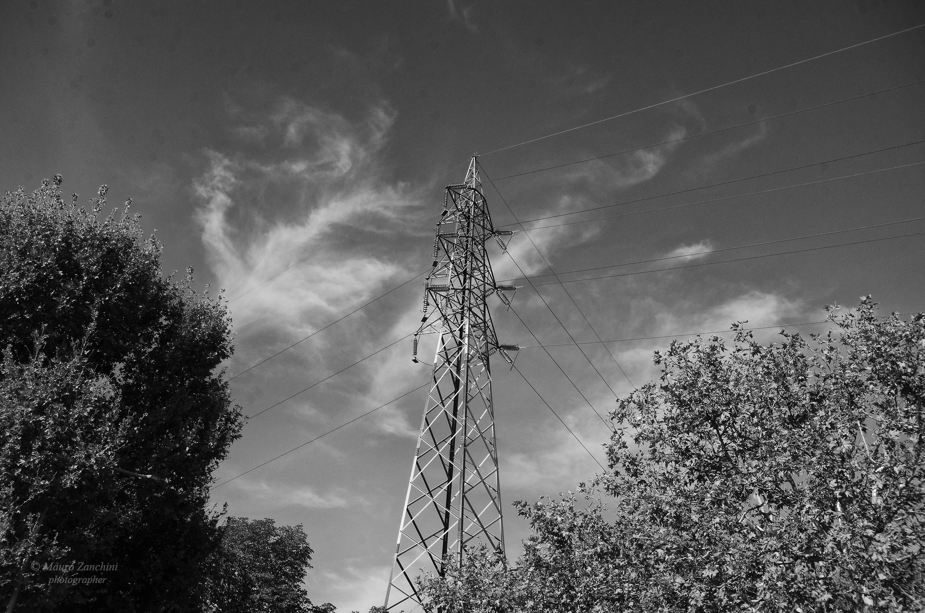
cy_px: 306
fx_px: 923
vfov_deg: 36.7
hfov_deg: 53.2
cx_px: 462
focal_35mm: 36
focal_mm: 24
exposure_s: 1/320
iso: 400
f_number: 11
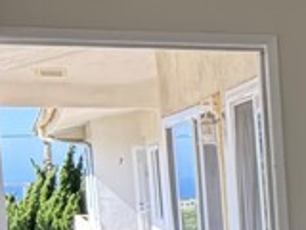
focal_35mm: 154
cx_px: 899
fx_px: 1361
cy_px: 335
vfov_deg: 9.4
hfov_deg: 9.9
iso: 80
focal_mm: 6.76
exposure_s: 1/397
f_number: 1.78
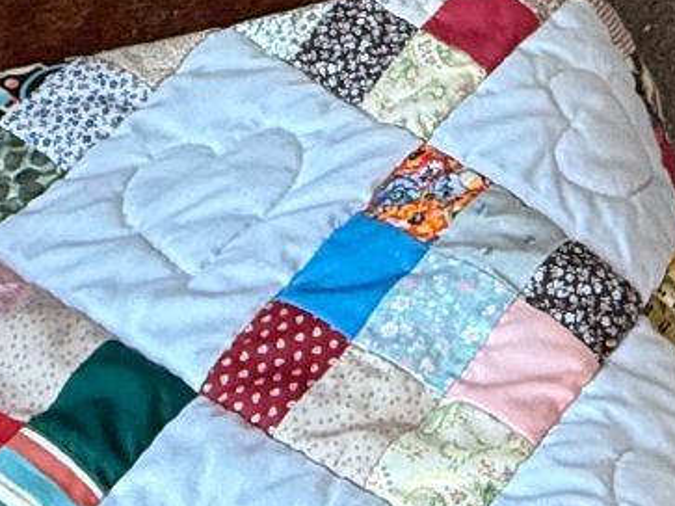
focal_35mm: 79
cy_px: -677
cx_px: 818
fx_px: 1540
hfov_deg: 22.7
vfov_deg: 13.8
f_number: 2.2
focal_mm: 2.22
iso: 250
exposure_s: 1/100
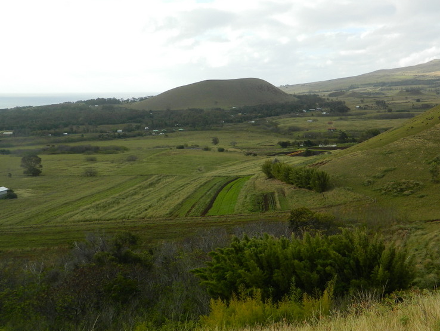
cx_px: 267
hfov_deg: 43.6
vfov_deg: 33.5
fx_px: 547
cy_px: 133
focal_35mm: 43
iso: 80
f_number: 3.2
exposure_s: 1/400
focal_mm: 5.6
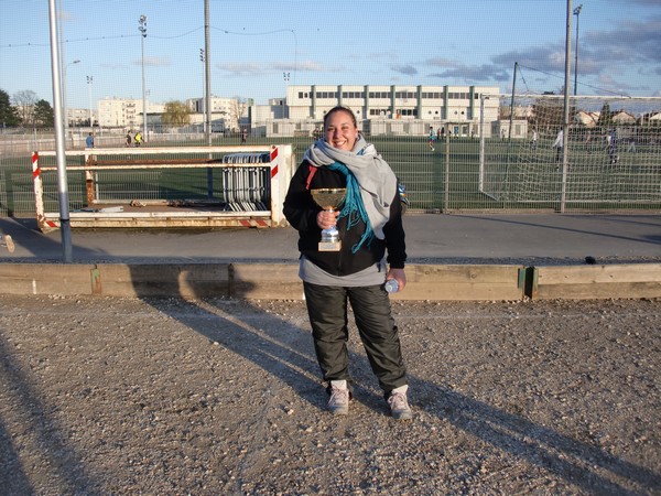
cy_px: 248
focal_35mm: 36
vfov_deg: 39.7
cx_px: 330
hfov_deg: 51.4
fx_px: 687
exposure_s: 1/500
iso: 64
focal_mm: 6.3
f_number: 2.8
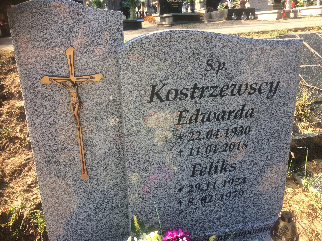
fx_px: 270
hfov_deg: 61.7
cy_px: 120
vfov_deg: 48.2
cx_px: 161
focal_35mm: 29
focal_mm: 4.15
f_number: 2.2
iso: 32
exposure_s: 1/500
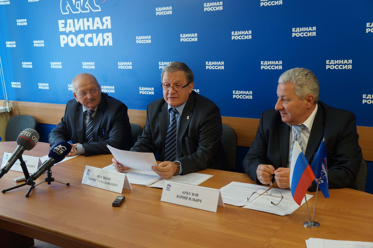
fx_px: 419
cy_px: 124
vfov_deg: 32.9
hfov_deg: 48.0
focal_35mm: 40
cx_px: 186
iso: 640
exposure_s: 1/60
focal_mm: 27
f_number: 4
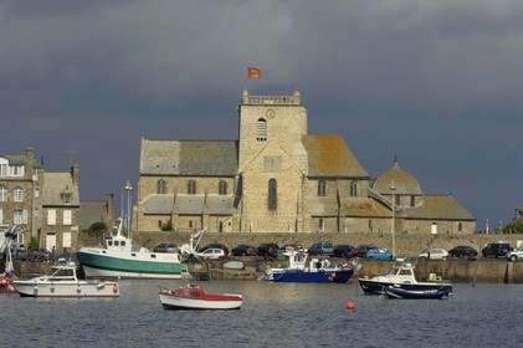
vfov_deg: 8.3
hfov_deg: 12.5
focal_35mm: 165
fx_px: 2395
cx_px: 262
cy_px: 174
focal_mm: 110
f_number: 9.5
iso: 100
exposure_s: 1/320
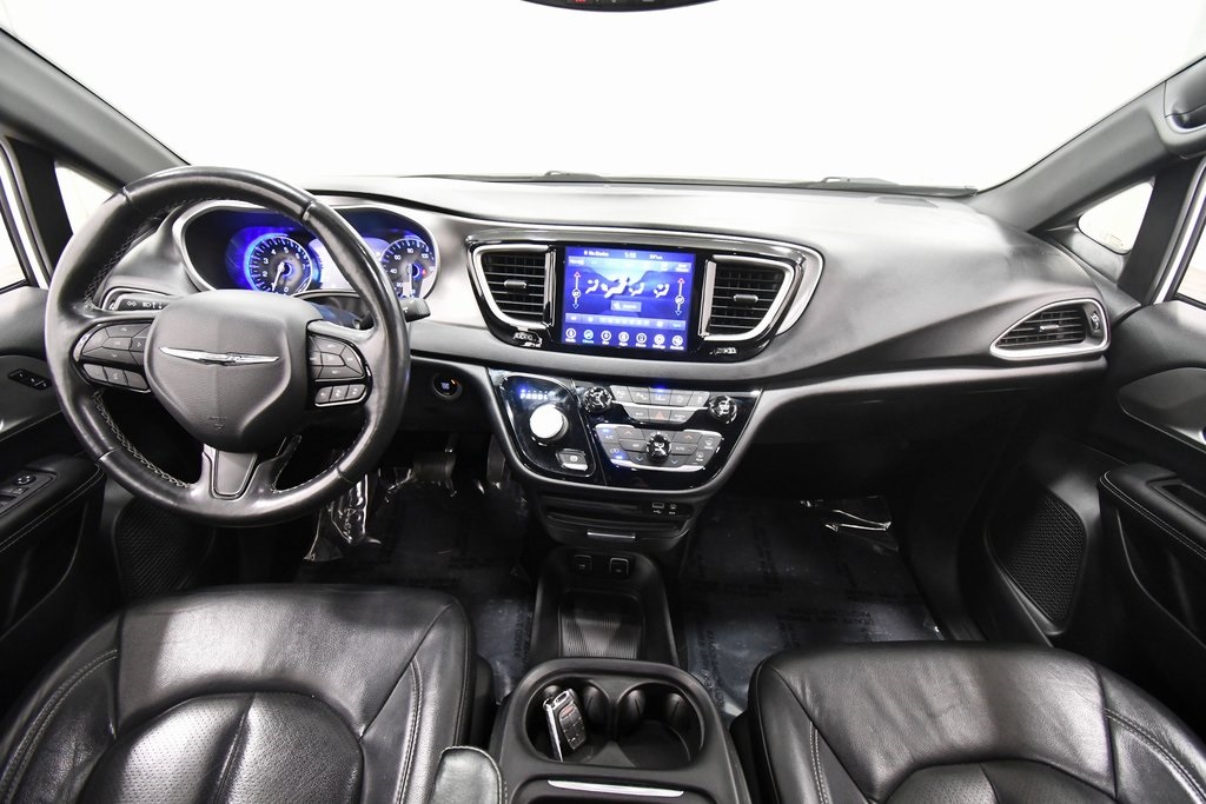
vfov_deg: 77.3
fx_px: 503
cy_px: 402
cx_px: 603
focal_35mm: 15
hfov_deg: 100.4
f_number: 4.5
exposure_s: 1/80
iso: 3200
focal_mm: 10
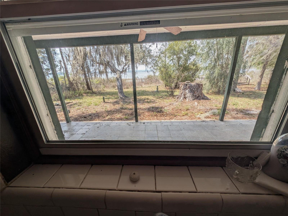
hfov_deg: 110.5
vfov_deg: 94.5
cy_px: 108
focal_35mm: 12
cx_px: 144
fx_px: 100
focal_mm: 2.23
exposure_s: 1/366
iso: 37
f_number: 1.95
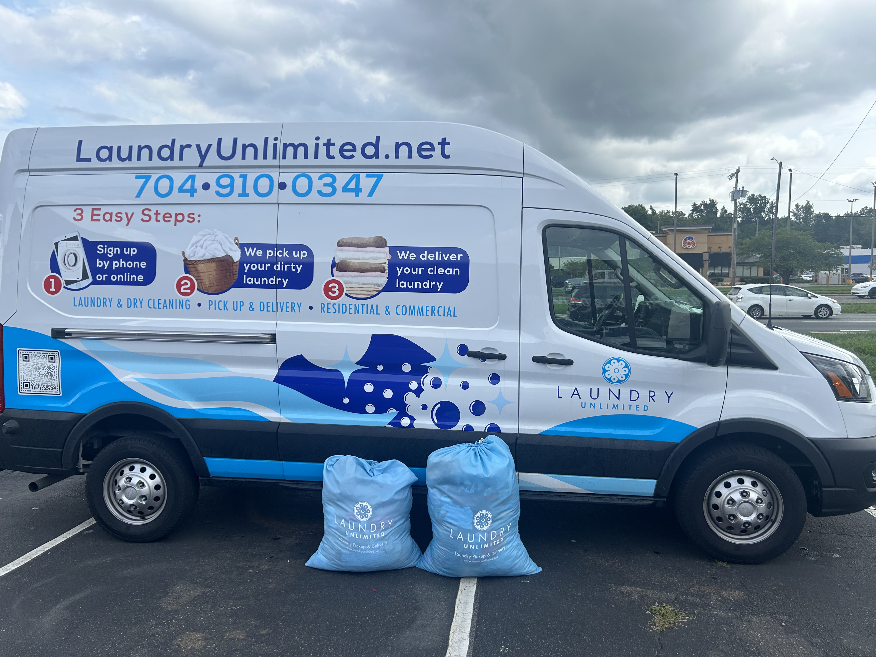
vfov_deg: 53.1
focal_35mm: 26
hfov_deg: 67.3
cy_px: 328
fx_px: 658
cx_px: 438
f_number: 1.5
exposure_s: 1/2994
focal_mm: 5.7
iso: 50
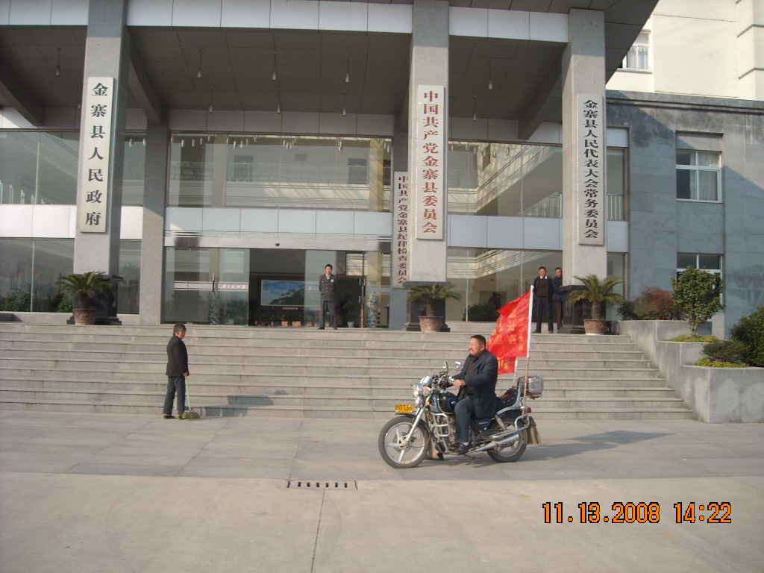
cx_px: 382
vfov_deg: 40.7
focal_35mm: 35
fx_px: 772
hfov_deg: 52.6
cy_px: 286
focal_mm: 5.7
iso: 64
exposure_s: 1/228
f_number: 5.6
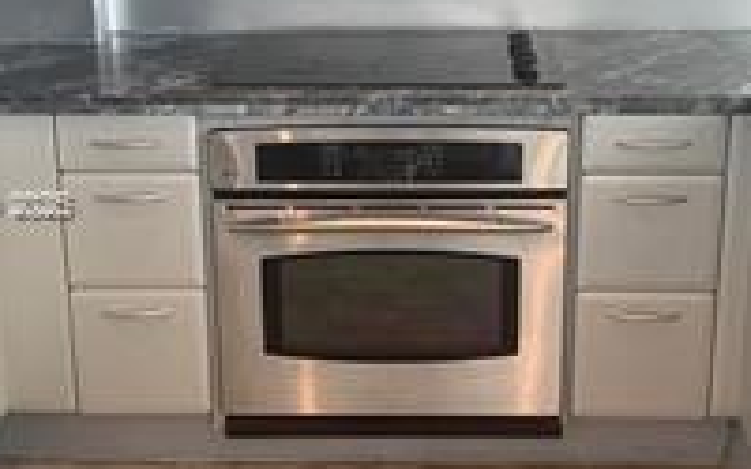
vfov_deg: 19.7
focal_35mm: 66
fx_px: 1351
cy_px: 206
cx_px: 372
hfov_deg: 31.1
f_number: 1.8
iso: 100
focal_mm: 4.25
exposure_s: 1/114
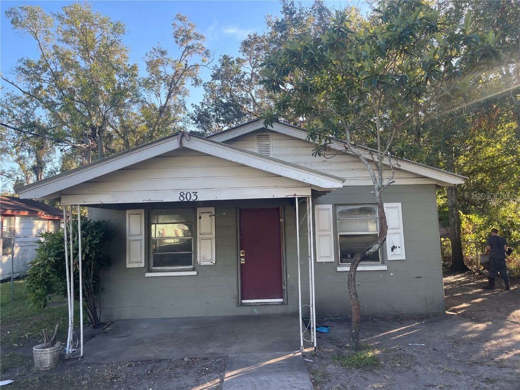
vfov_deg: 54.9
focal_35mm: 25
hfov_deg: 69.4
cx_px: 260
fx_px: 376
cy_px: 195
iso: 32
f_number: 1.6
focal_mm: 5.1
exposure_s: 1/344
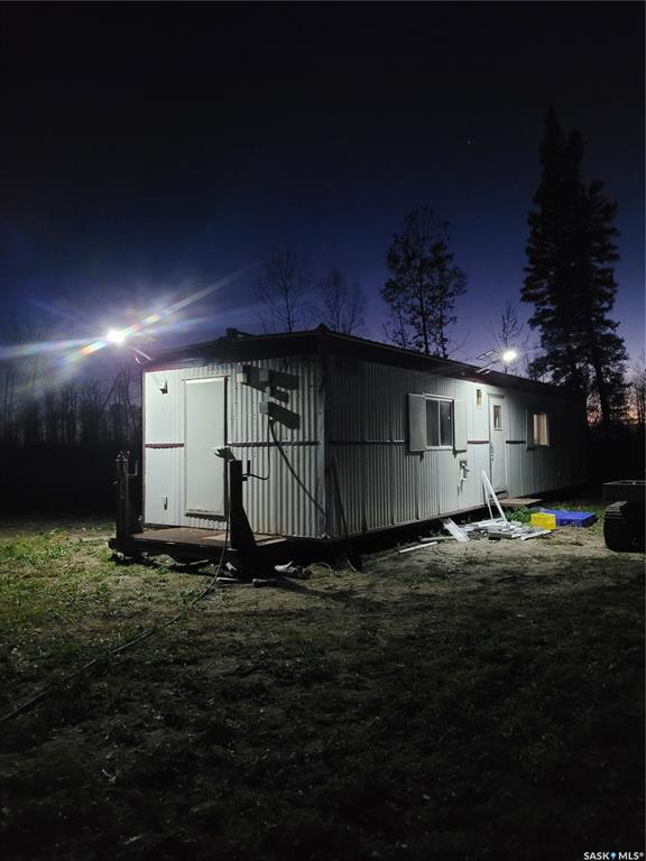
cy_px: 430
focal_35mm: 26
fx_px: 647
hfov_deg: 53.1
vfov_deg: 67.3
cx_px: 323
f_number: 1.8
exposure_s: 1/12
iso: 1250
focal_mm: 5.4
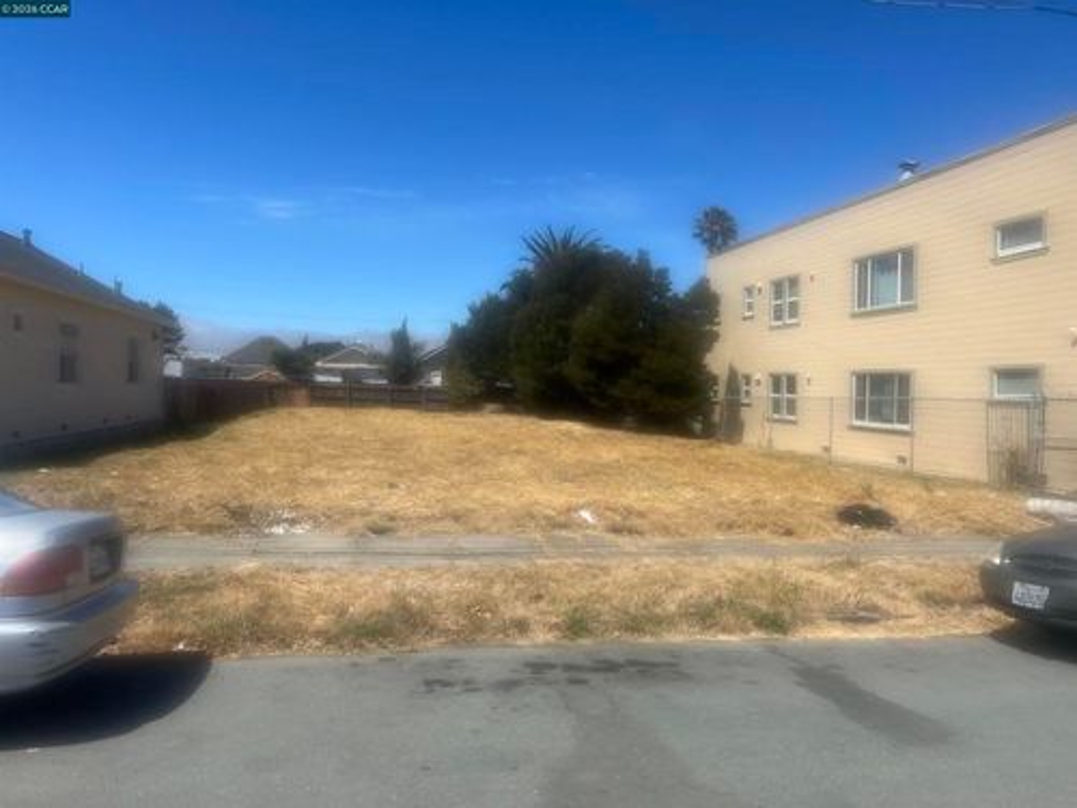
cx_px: 538
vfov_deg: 53.1
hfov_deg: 67.3
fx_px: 809
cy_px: 404
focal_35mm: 26
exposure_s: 1/5882
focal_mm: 5.7
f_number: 1.5
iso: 50
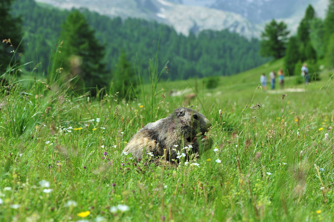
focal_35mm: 105
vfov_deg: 13.0
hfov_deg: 19.5
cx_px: 167
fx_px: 974
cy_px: 111
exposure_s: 1/320
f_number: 9
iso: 200
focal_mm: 105
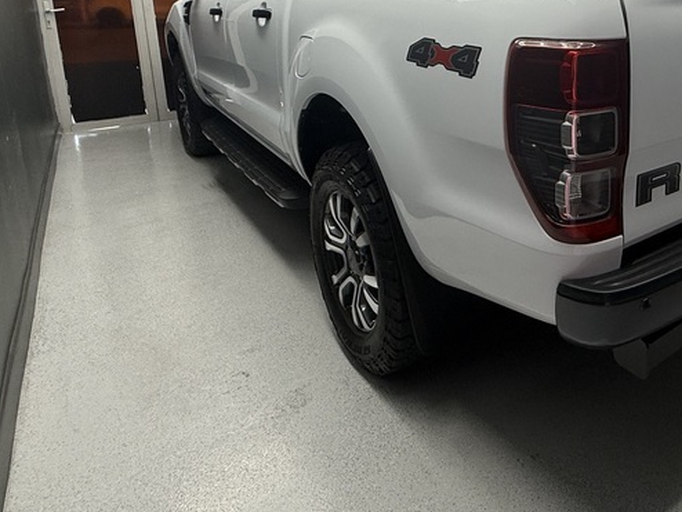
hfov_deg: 54.9
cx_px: 594
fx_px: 572
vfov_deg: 45.1
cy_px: 80
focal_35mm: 29
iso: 80
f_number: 2.2
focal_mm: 2.22
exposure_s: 1/100
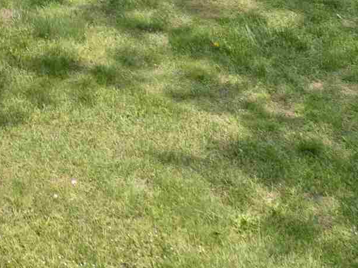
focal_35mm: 121
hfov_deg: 15.1
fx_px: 1251
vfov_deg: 10.4
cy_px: -387
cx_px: -176
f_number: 2.8
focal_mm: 12.29
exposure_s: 1/2000
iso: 100
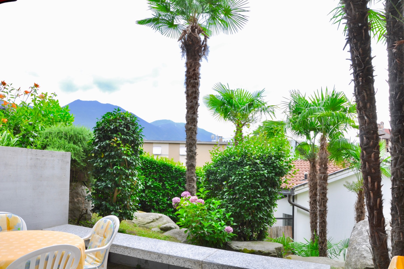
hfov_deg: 67.4
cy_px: 134
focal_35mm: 27
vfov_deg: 47.8
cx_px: 202
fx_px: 303
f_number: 10
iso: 100
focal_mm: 18
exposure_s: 1/30
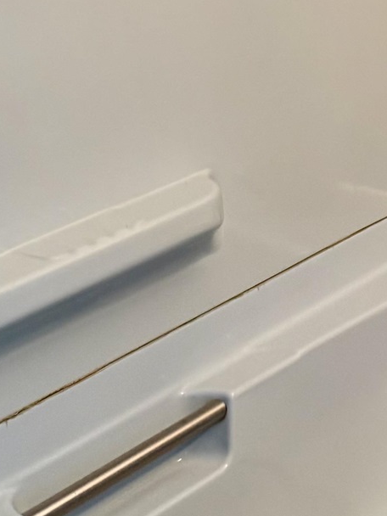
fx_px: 1356
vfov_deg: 20.9
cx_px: 619
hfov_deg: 14.8
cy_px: 6
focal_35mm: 91
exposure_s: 1/60
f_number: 1.78
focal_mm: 6.76
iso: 400
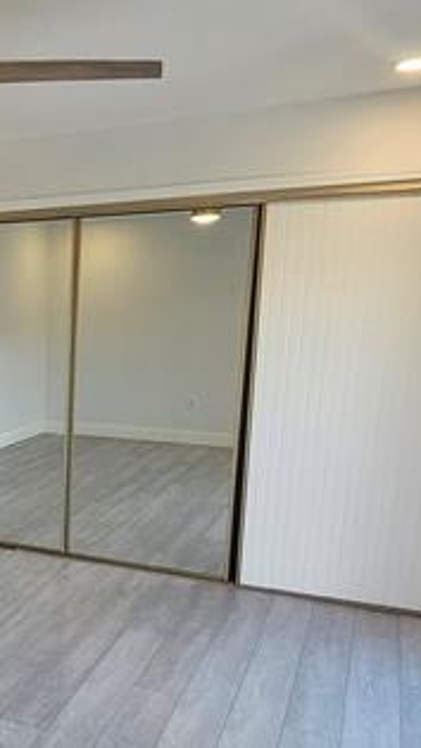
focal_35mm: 36
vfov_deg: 54.5
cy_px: 477
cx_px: -95
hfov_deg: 28.2
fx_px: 715
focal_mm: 2.2
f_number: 2.2
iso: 80
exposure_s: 1/120
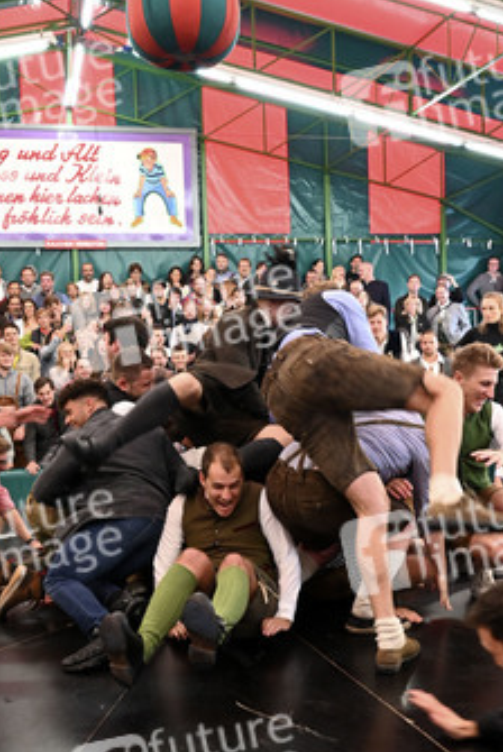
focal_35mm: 43
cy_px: 431
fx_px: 899
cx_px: 253
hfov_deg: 31.2
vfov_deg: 45.3
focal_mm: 24
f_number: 4
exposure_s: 1/100
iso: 3200
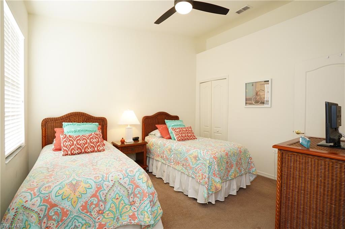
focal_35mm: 16
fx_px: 153
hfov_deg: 96.8
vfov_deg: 73.6
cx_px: 172
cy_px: 114
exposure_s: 1/50
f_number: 3.5
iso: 250
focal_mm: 16
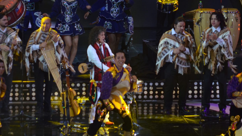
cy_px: 46
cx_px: 105
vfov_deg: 2.4
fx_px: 3260
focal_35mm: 508
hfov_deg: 4.3
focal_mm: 200
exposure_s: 1/100
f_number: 5.6
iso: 800
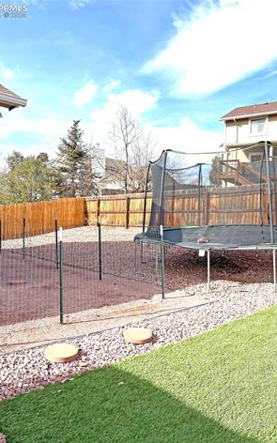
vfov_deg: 66.5
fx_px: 338
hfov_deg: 44.5
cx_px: 131
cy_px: 224
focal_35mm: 28
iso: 50
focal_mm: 5.1
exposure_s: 1/2825
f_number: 1.6
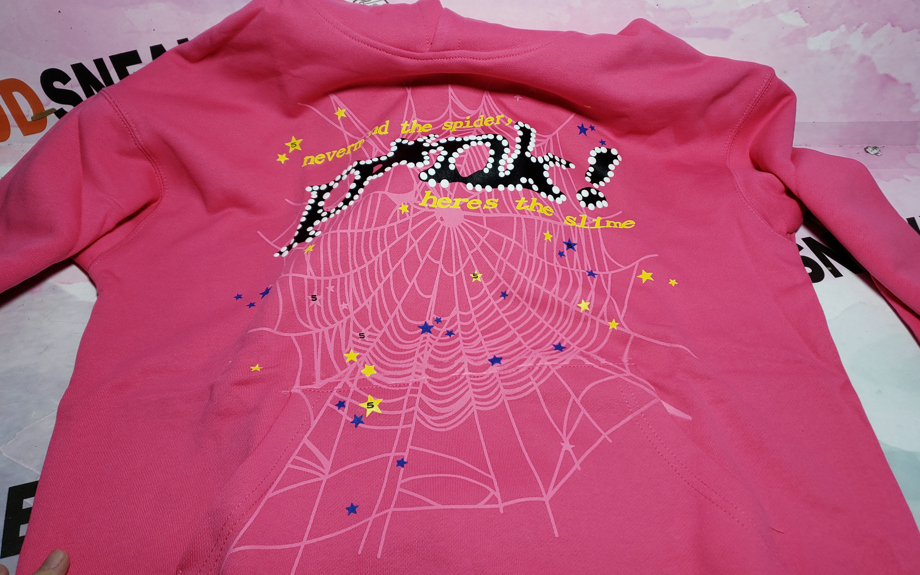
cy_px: 259
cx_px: 461
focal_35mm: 28
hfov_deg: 66.5
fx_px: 702
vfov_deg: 44.5
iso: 50
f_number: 1.5
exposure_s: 1/455
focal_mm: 4.3
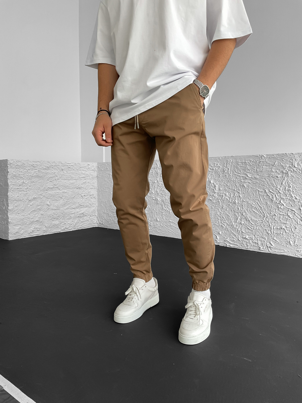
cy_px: 202
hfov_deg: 48.2
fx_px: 337
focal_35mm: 29
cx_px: 151
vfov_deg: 61.7
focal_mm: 3
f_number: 1.8
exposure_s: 1/120
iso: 40
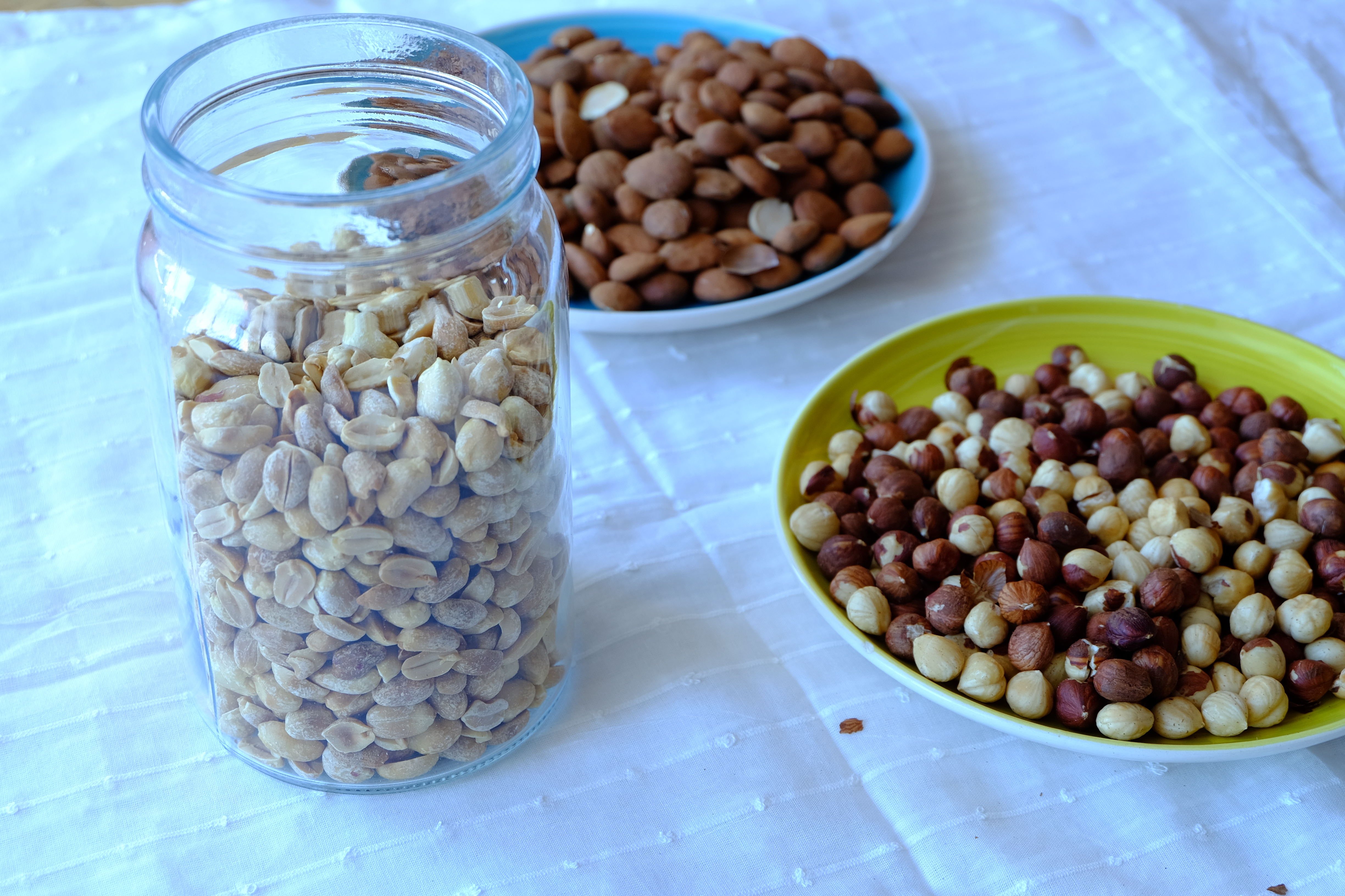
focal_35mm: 63
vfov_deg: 21.6
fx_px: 2354
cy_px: 448
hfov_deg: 31.9
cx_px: 672
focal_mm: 41.8
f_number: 5.6
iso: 200
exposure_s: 1/15
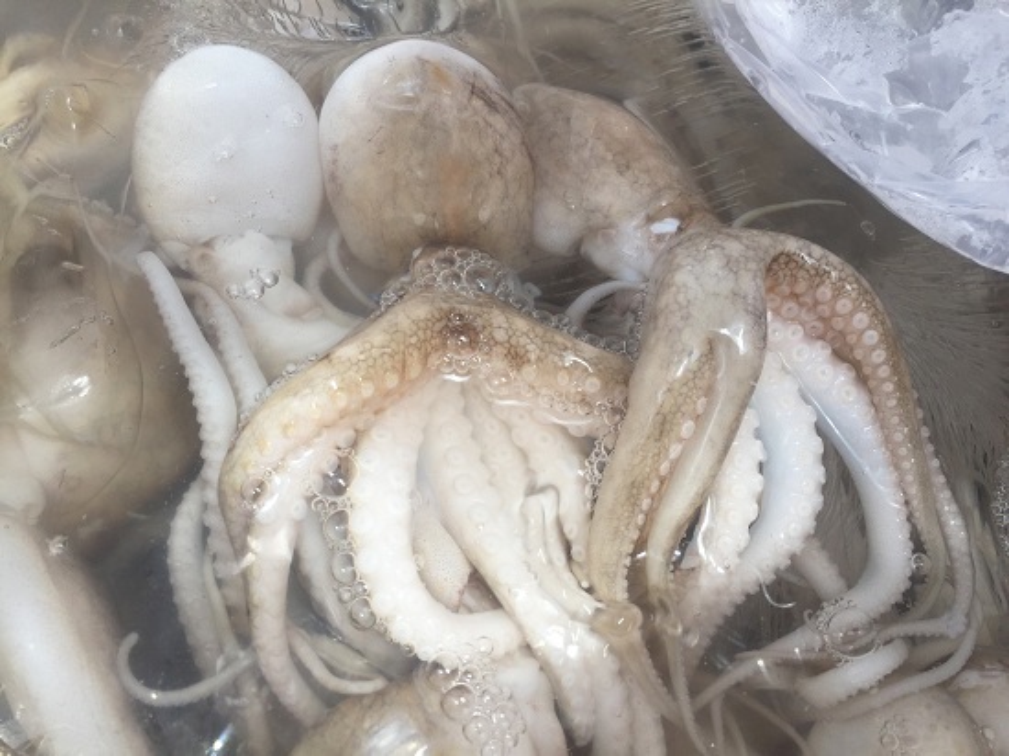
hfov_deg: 61.7
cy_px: 378
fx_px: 845
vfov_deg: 48.2
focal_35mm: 29
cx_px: 504
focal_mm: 4.15
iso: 32
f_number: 2.2
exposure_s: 1/297
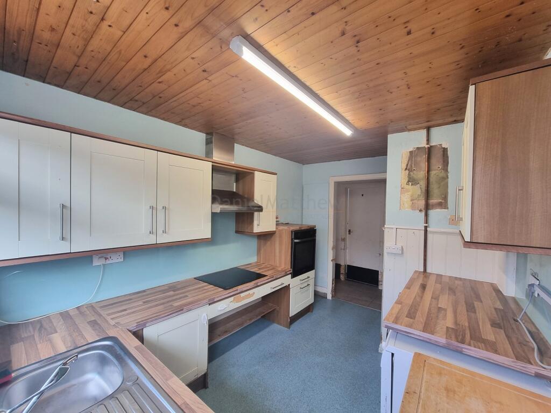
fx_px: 207
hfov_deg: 106.2
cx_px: 276
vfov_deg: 89.9
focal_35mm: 13
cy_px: 206
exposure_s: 1/50
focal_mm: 2.2
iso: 80
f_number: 2.2
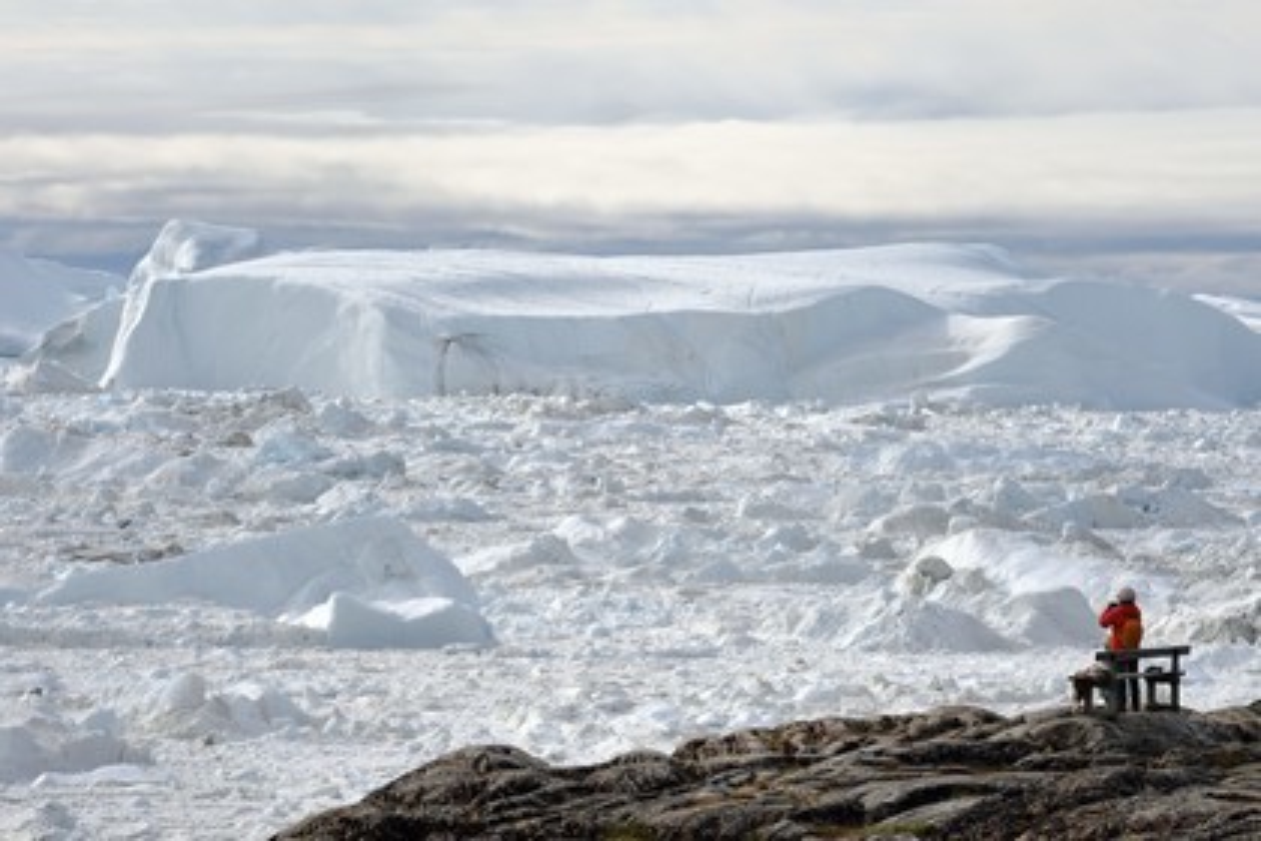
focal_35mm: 200
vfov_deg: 6.9
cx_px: 630
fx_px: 7005
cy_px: 420
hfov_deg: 10.3
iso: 200
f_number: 11
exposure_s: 1/400
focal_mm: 200
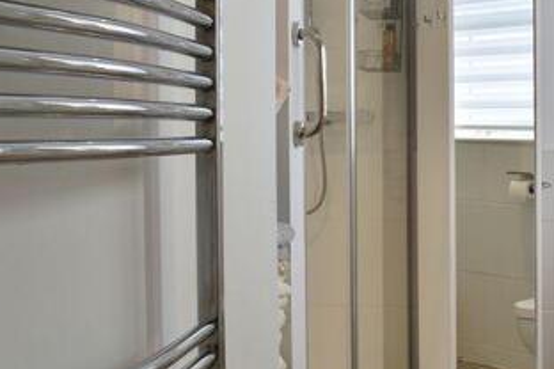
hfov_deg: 30.8
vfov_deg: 21.5
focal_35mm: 63
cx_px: 469
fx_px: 969
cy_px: 148
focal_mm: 20
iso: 100
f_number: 13
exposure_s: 1/3
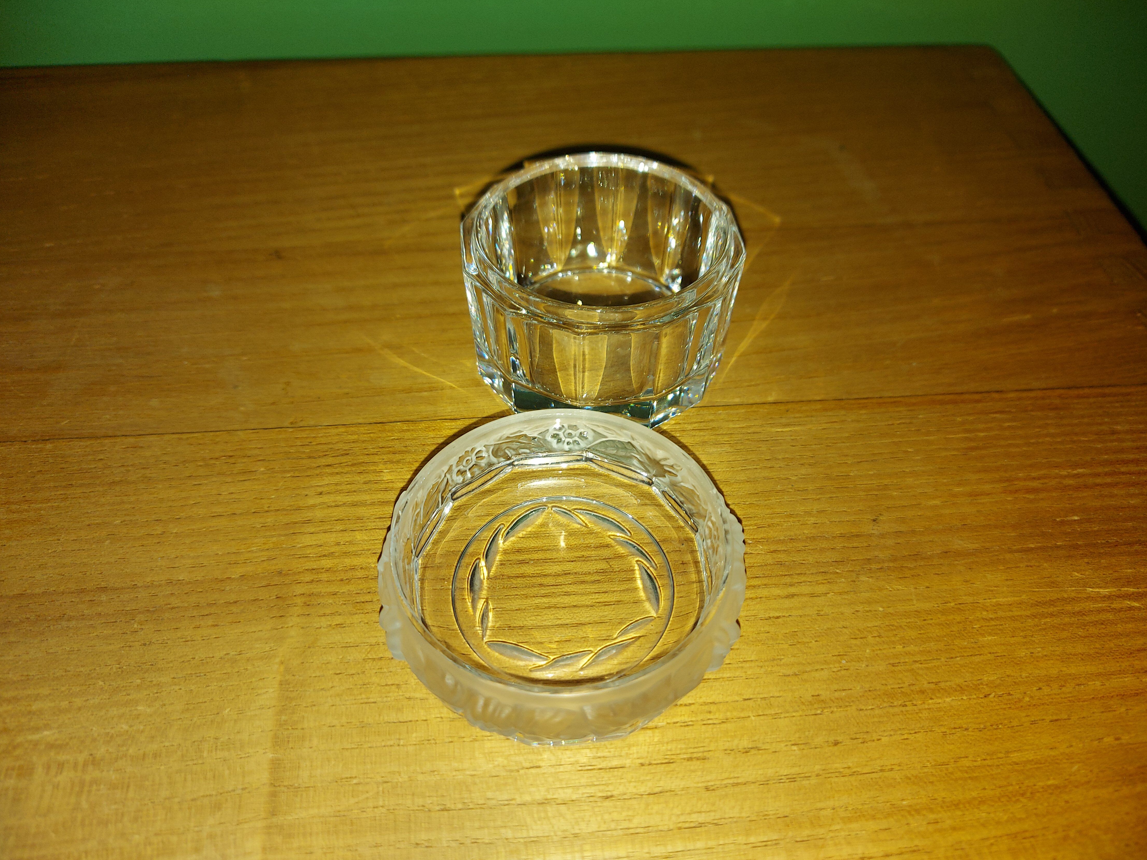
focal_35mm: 25
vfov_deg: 54.9
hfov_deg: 69.4
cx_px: 582
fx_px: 828
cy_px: 429
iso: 64
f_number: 1.8
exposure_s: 1/120
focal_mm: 5.23
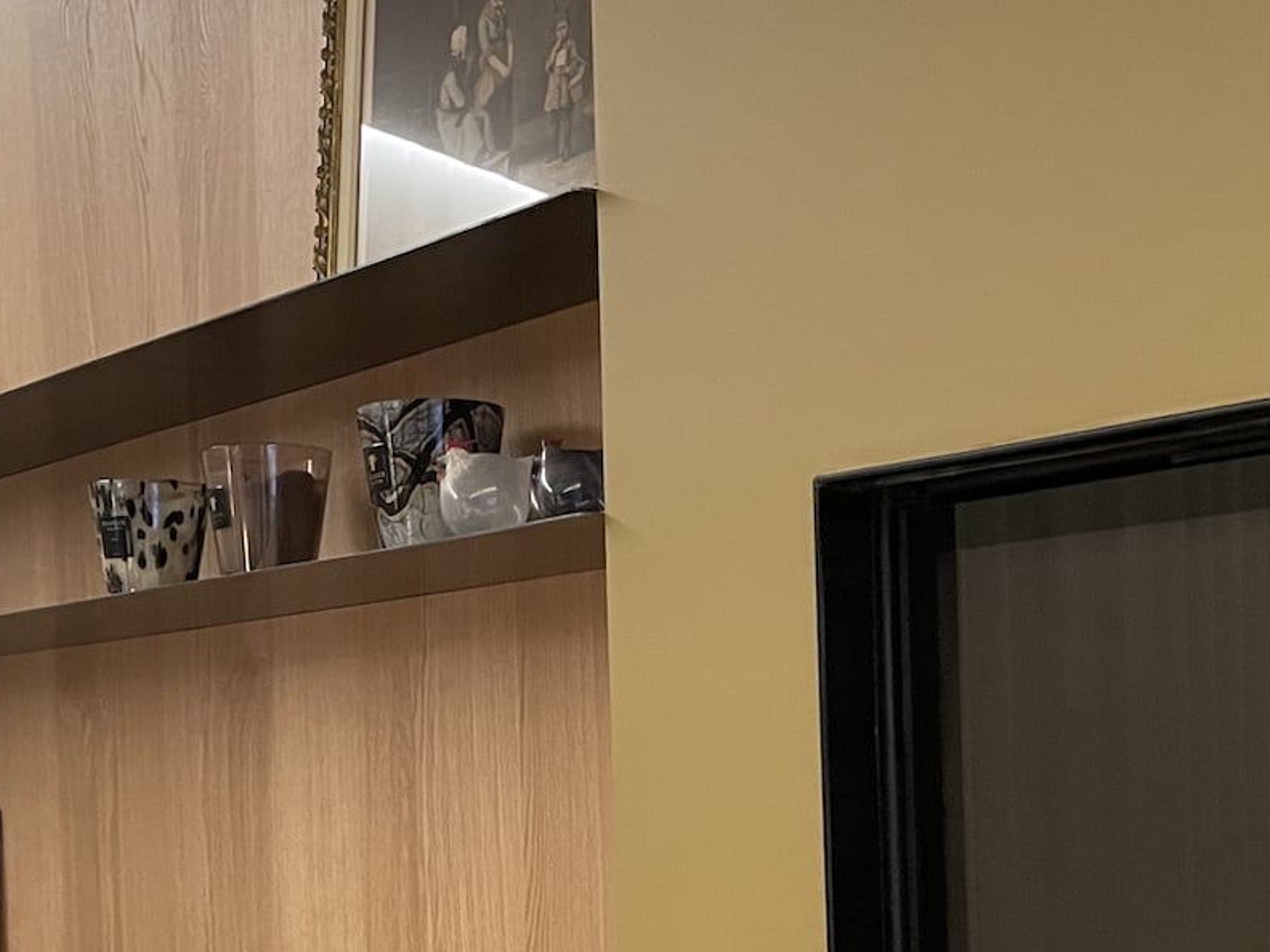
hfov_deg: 30.7
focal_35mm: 63
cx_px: 545
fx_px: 2311
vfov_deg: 22.8
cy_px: 833
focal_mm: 4.2
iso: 500
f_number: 1.6
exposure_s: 1/60
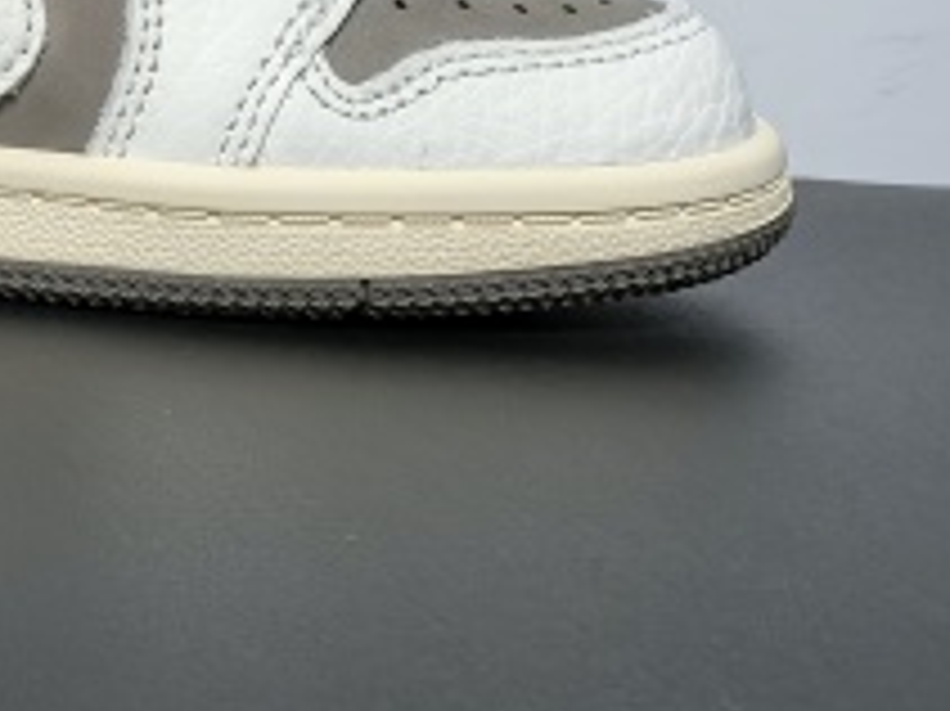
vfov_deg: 21.8
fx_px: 1755
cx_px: 0
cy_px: -61
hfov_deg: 28.4
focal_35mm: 64
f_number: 2.2
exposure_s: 1/241
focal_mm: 1.95
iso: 50
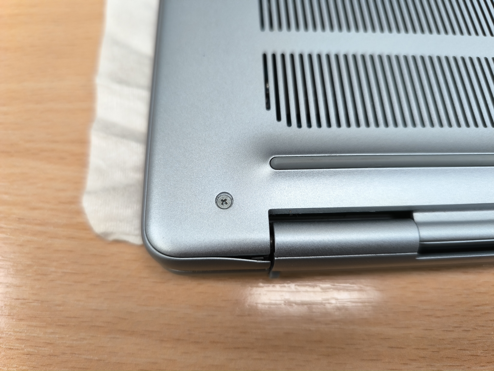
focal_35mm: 23
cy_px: 186
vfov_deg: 58.9
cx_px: 247
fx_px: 328
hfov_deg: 73.9
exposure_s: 1/100
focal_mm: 6.14
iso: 400
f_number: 1.65
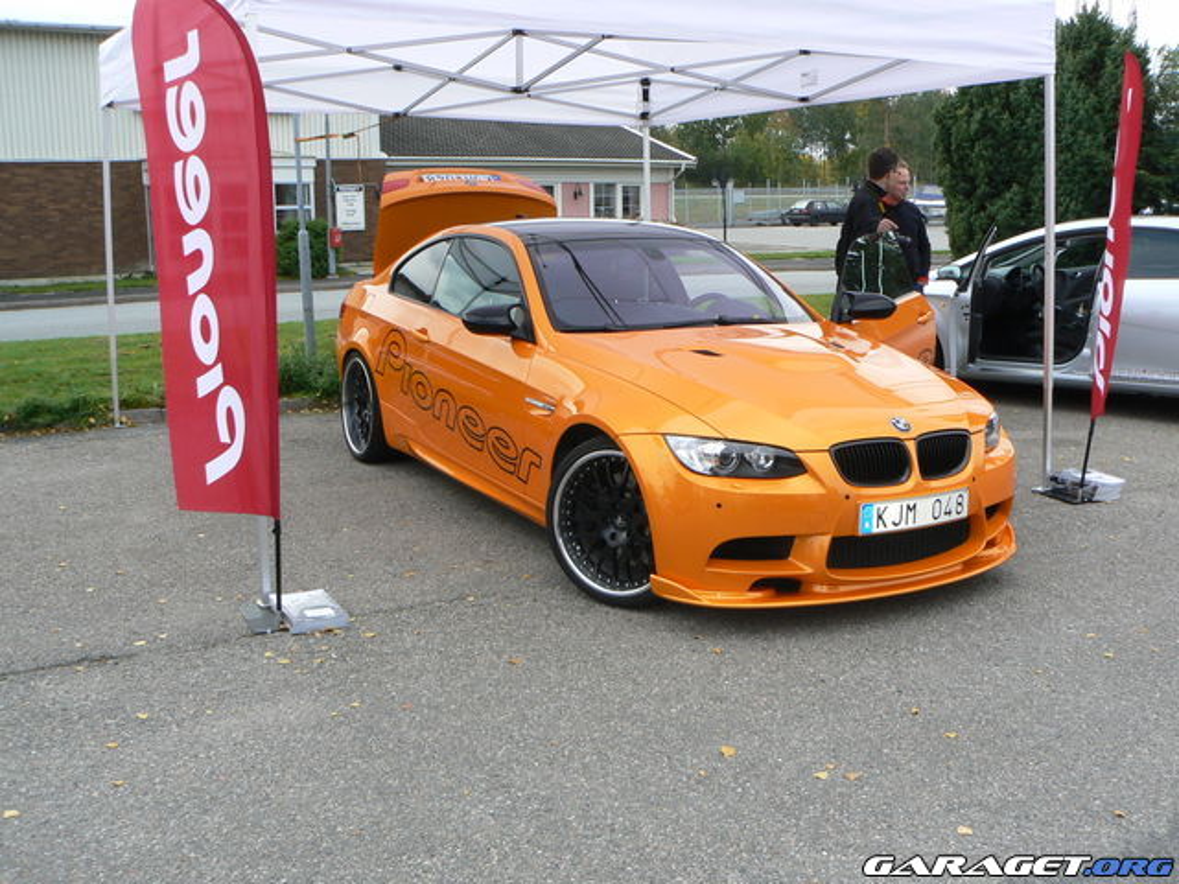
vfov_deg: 39.7
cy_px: 442
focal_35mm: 36
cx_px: 590
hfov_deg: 51.4
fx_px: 1226
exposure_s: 1/100
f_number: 5
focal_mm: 6
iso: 80
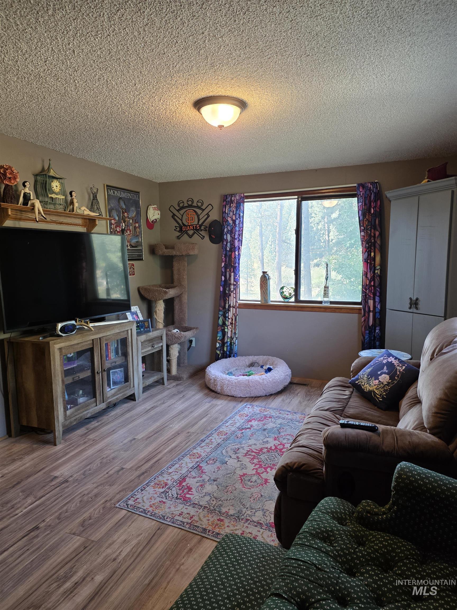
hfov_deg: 58.9
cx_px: 228
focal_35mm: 23
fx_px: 405
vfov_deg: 73.9
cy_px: 305
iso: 320
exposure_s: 1/120
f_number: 1.7
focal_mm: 6.3
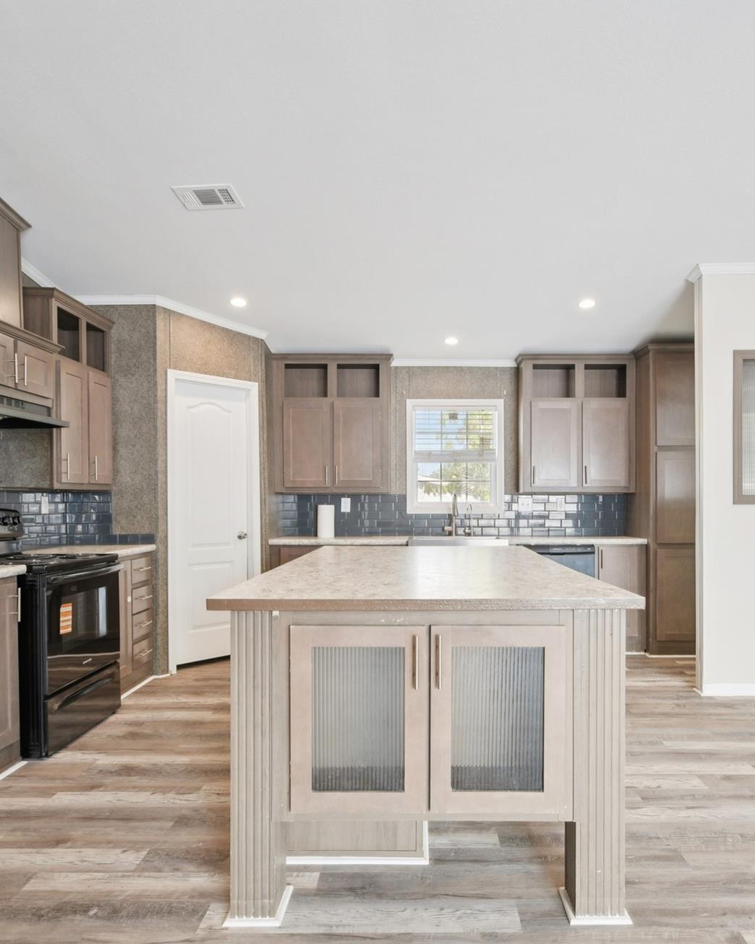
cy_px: 478
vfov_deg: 75.0
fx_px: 614
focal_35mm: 22
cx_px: 439
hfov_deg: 62.8
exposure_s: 1/8
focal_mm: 10
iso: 400
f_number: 8
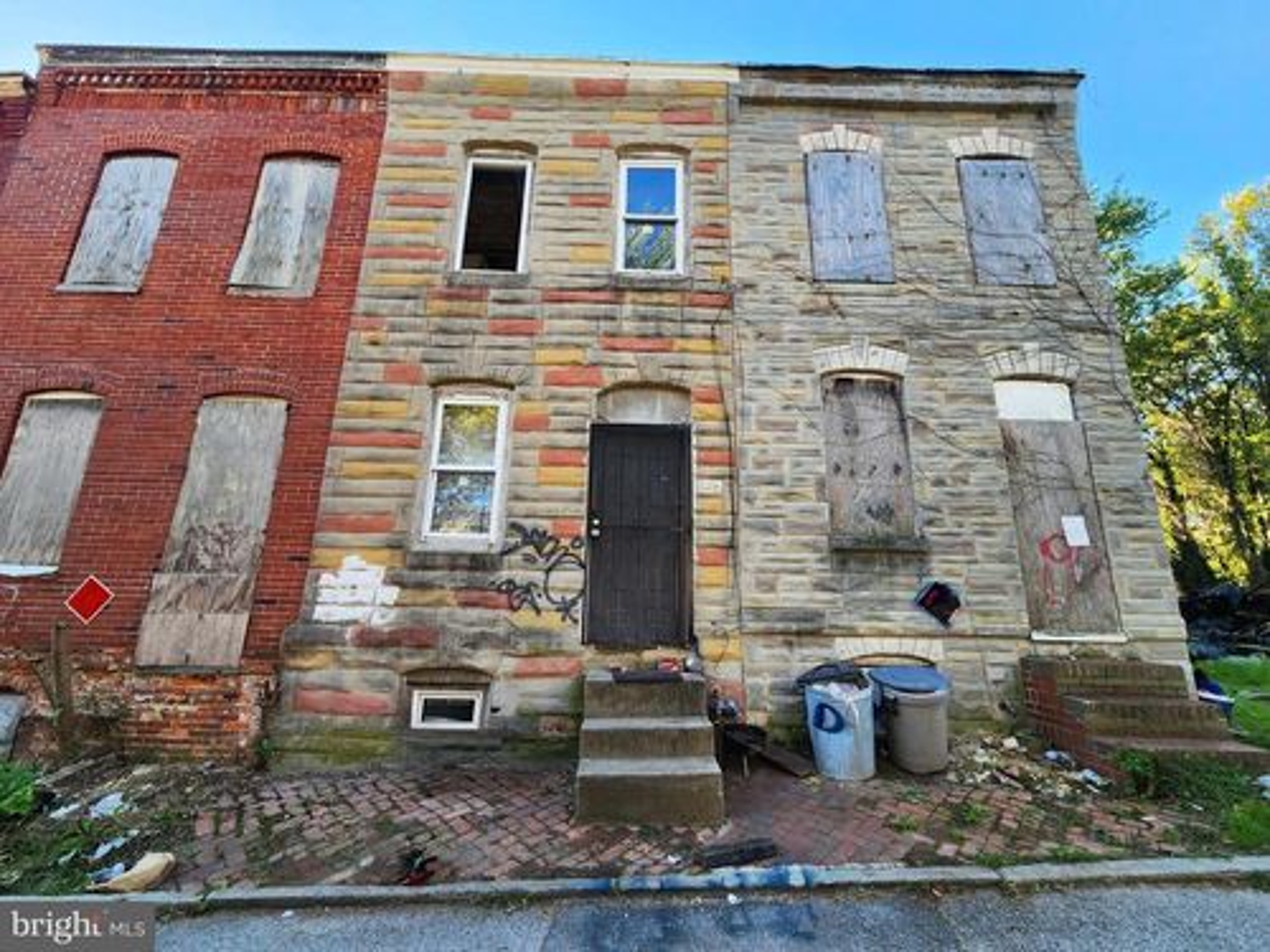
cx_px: 635
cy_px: 476
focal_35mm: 13
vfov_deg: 89.9
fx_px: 477
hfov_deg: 106.2
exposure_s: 1/184
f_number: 2.2
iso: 50
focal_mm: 2.2
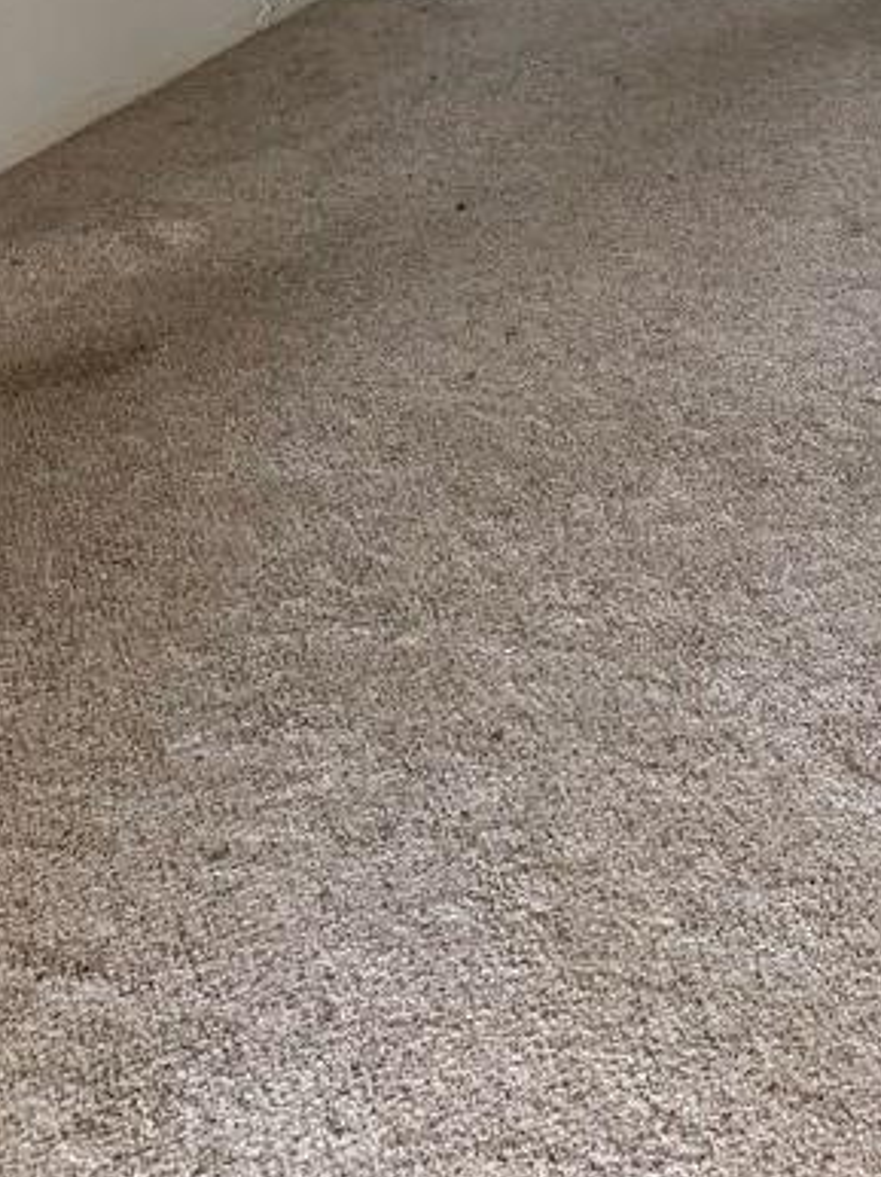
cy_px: -64
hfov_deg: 27.3
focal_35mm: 52
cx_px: 748
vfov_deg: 33.0
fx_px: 1767
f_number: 1.78
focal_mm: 6.76
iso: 160
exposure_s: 1/121
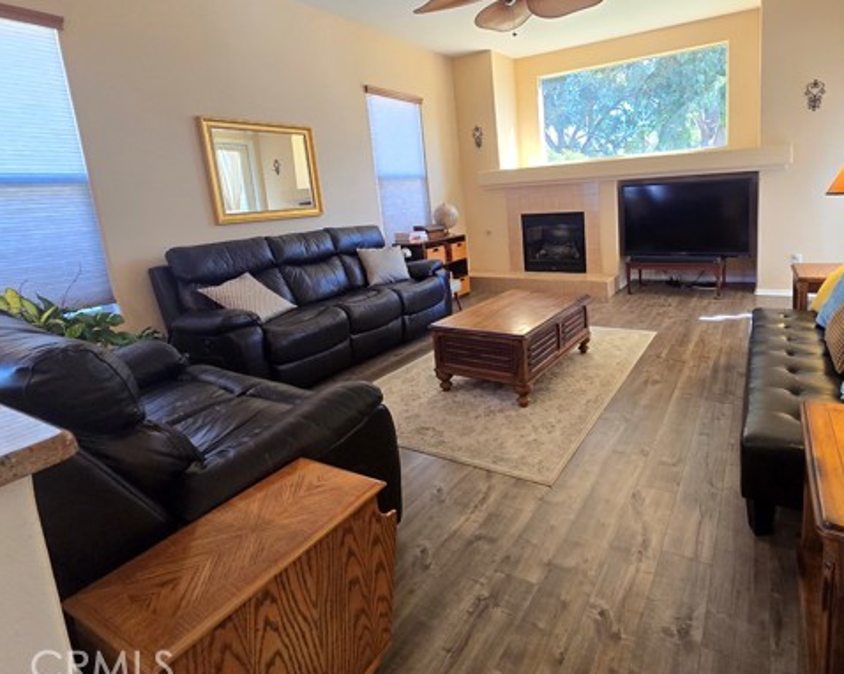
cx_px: 530
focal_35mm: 17
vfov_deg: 76.0
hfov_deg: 87.8
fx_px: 424
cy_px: 268
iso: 320
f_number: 2.2
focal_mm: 2.2
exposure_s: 1/60
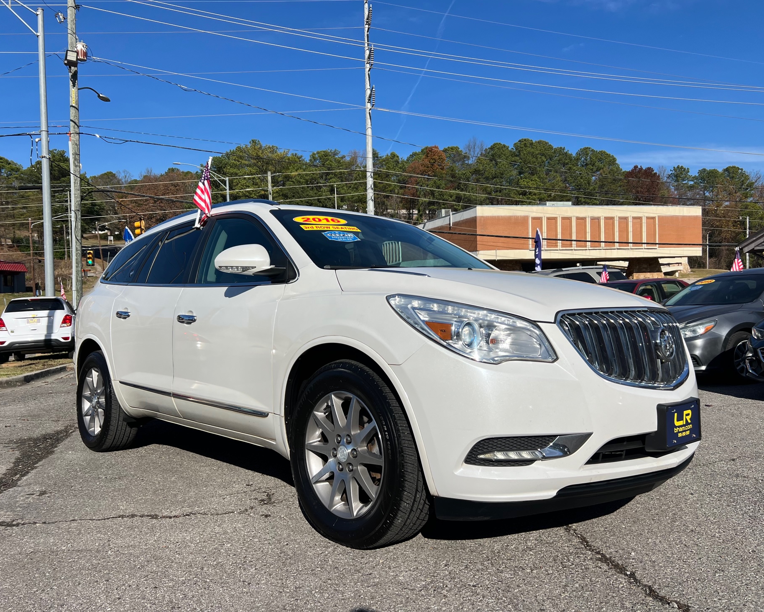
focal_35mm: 28
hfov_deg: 62.2
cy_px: 299
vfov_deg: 51.5
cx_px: 369
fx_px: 633
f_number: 1.5
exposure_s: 1/6579
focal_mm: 5.7
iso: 50
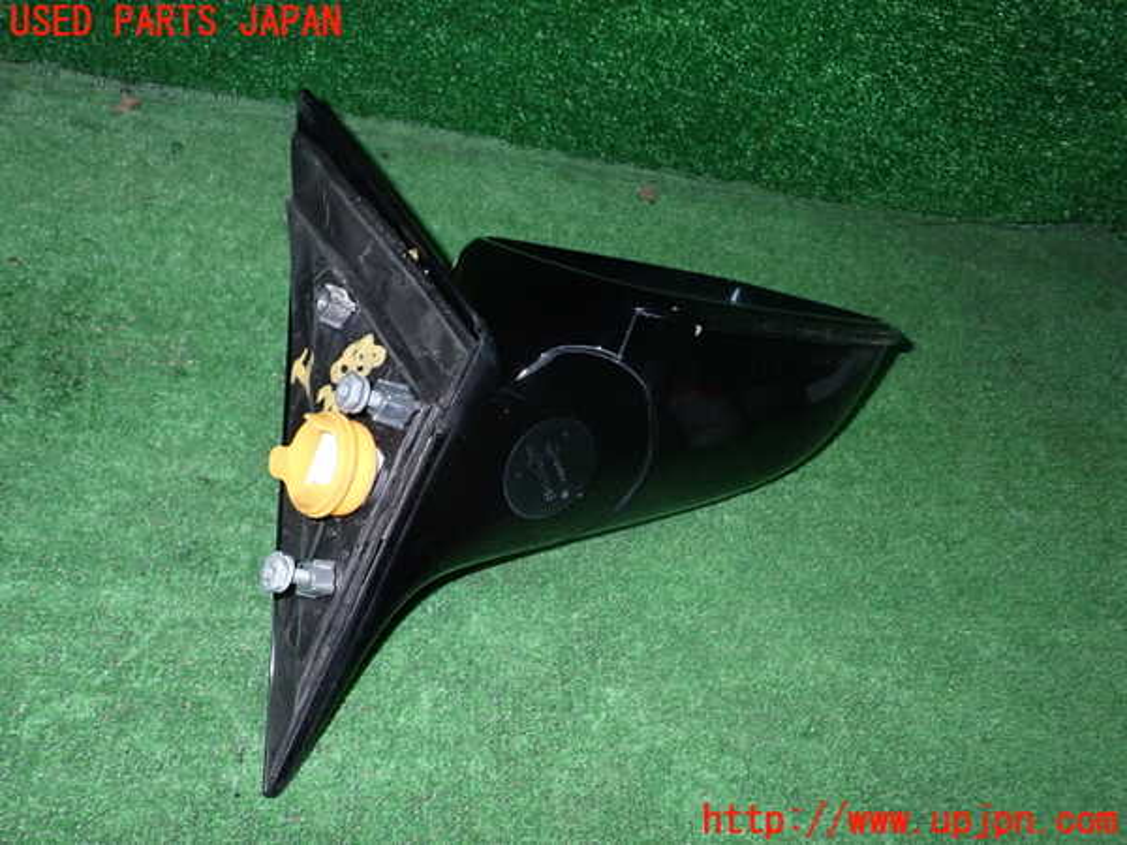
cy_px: 422
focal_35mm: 28
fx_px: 912
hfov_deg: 63.4
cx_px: 564
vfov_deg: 49.7
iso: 800
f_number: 9
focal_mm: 5.05
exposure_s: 1/30
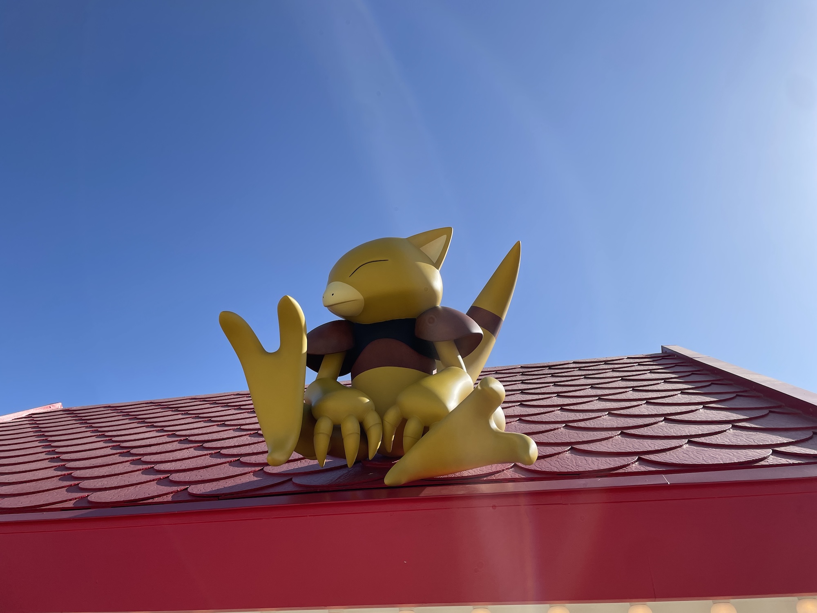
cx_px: 408
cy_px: 306
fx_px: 614
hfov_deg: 67.3
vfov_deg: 53.1
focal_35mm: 26
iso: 32
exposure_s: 1/4292
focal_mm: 4.2
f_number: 1.6
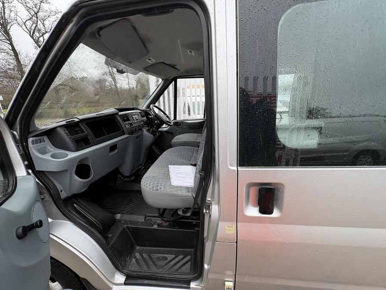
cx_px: 193
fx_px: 156
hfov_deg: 102.1
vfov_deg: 85.7
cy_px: 145
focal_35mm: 14
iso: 64
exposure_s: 1/99
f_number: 2.2
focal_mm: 2.22
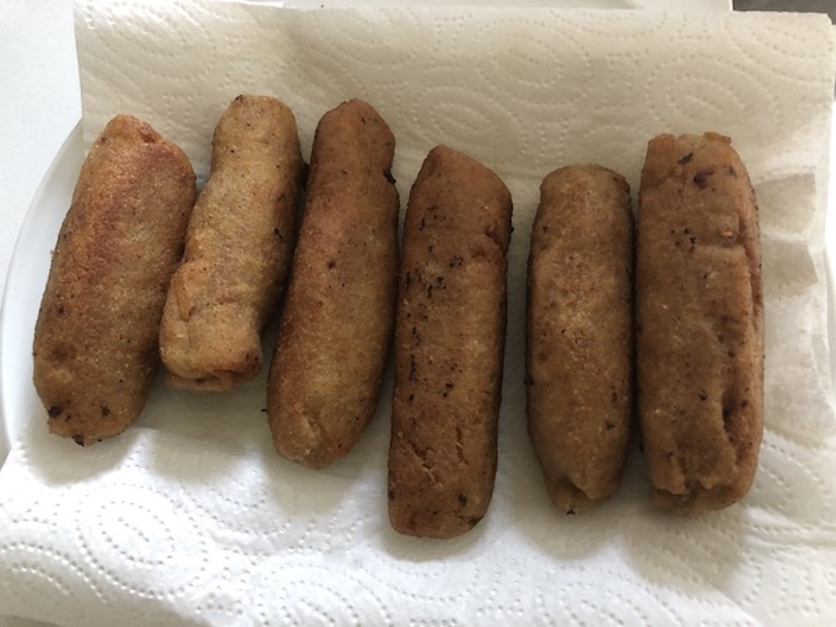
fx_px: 676
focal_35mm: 28
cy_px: 314
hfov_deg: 63.4
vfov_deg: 49.7
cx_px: 418
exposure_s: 1/7
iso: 80
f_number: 1.8
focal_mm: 3.99
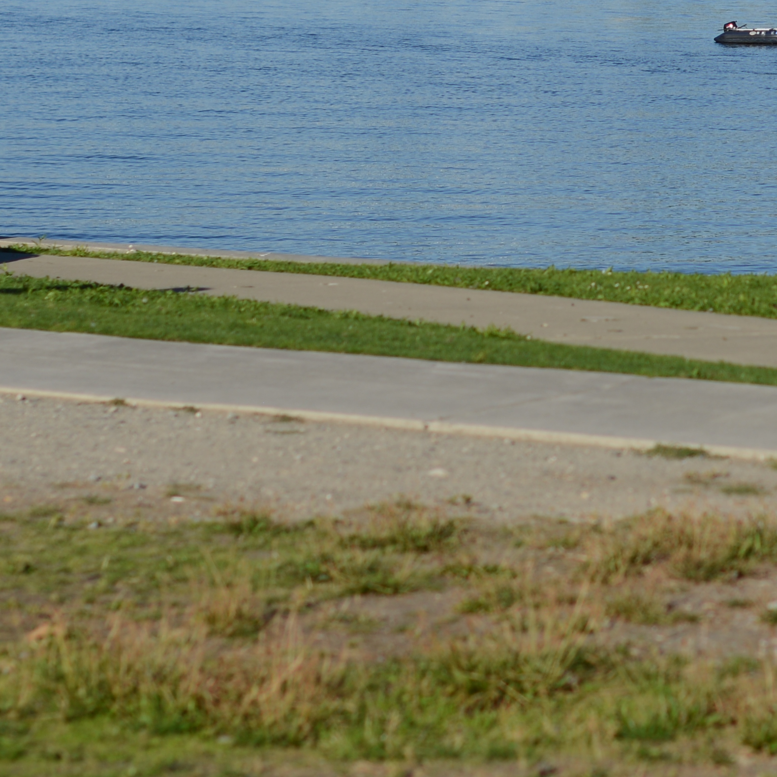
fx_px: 4114
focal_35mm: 162
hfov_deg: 10.7
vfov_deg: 10.7
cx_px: 818
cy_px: 71
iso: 100
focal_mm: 50
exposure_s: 1/4000
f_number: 2.8
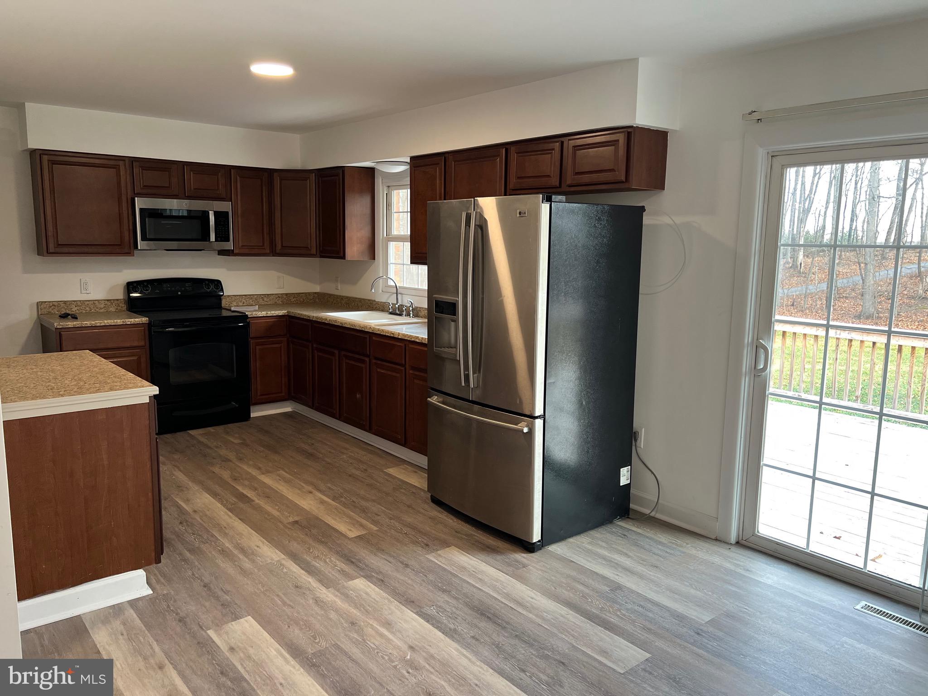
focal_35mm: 26
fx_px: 697
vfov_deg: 53.1
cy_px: 348
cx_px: 464
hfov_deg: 67.3
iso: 125
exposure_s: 1/120
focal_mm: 5.7
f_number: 1.5
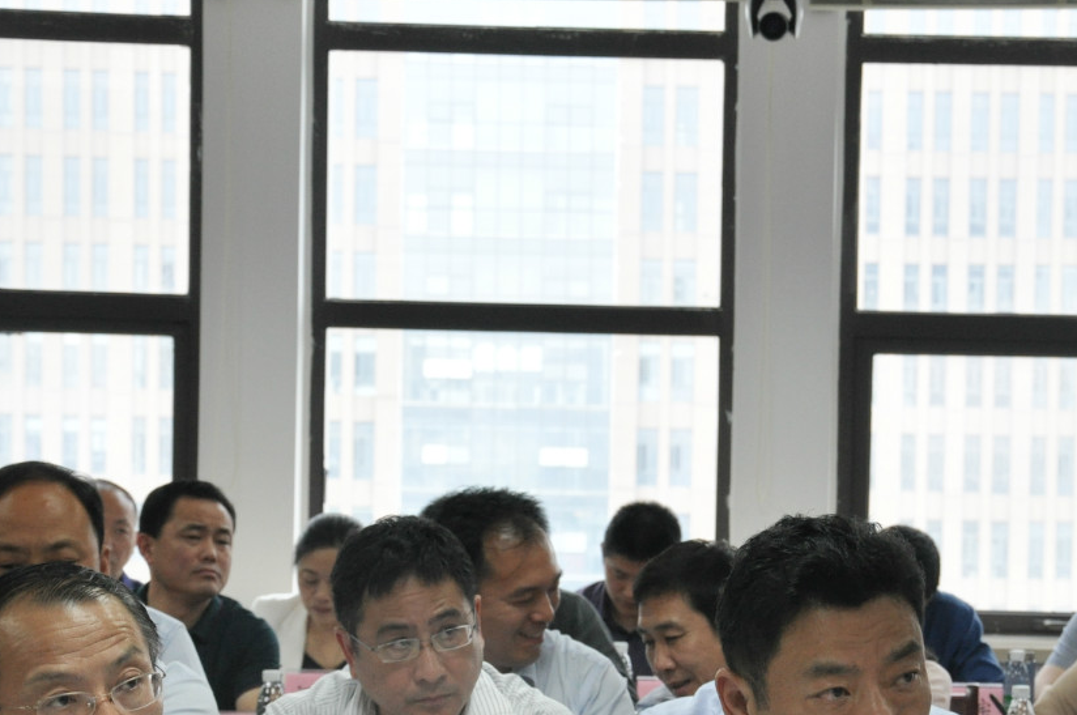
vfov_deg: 10.4
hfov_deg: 15.6
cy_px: 573
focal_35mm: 131
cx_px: 827
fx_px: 3913
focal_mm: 45
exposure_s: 1/60
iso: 800
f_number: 8
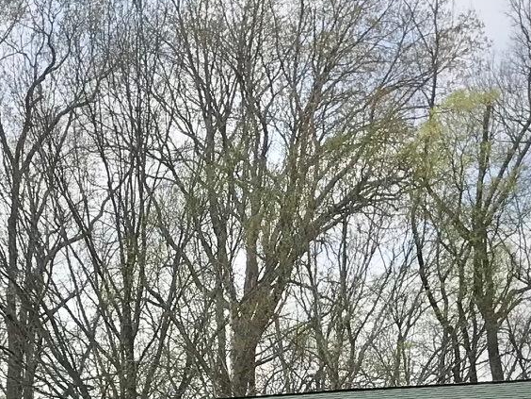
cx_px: 40
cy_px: 700
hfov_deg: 19.2
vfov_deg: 13.4
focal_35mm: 100
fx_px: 1534
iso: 20
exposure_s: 1/2128
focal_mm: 3.99
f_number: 1.8
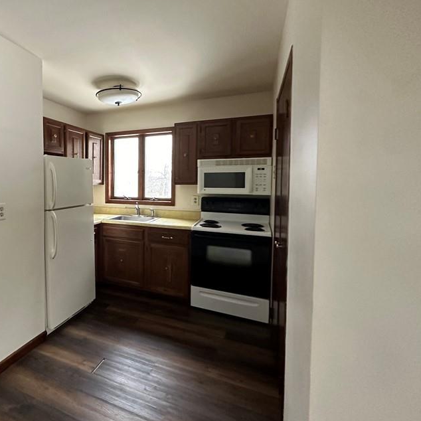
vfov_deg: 74.7
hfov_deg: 71.0
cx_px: 119
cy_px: 191
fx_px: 275
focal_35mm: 20
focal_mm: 2.22
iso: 500
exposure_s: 1/60
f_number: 2.2
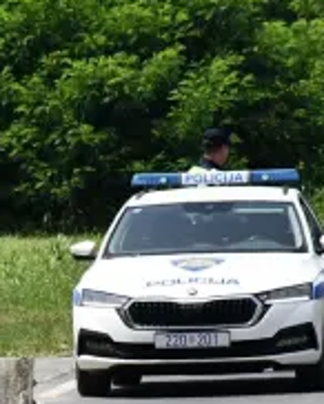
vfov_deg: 2.4
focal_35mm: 822
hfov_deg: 1.9
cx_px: -71
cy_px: 349
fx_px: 9836
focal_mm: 140
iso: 2500
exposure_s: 1/6400
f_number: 10
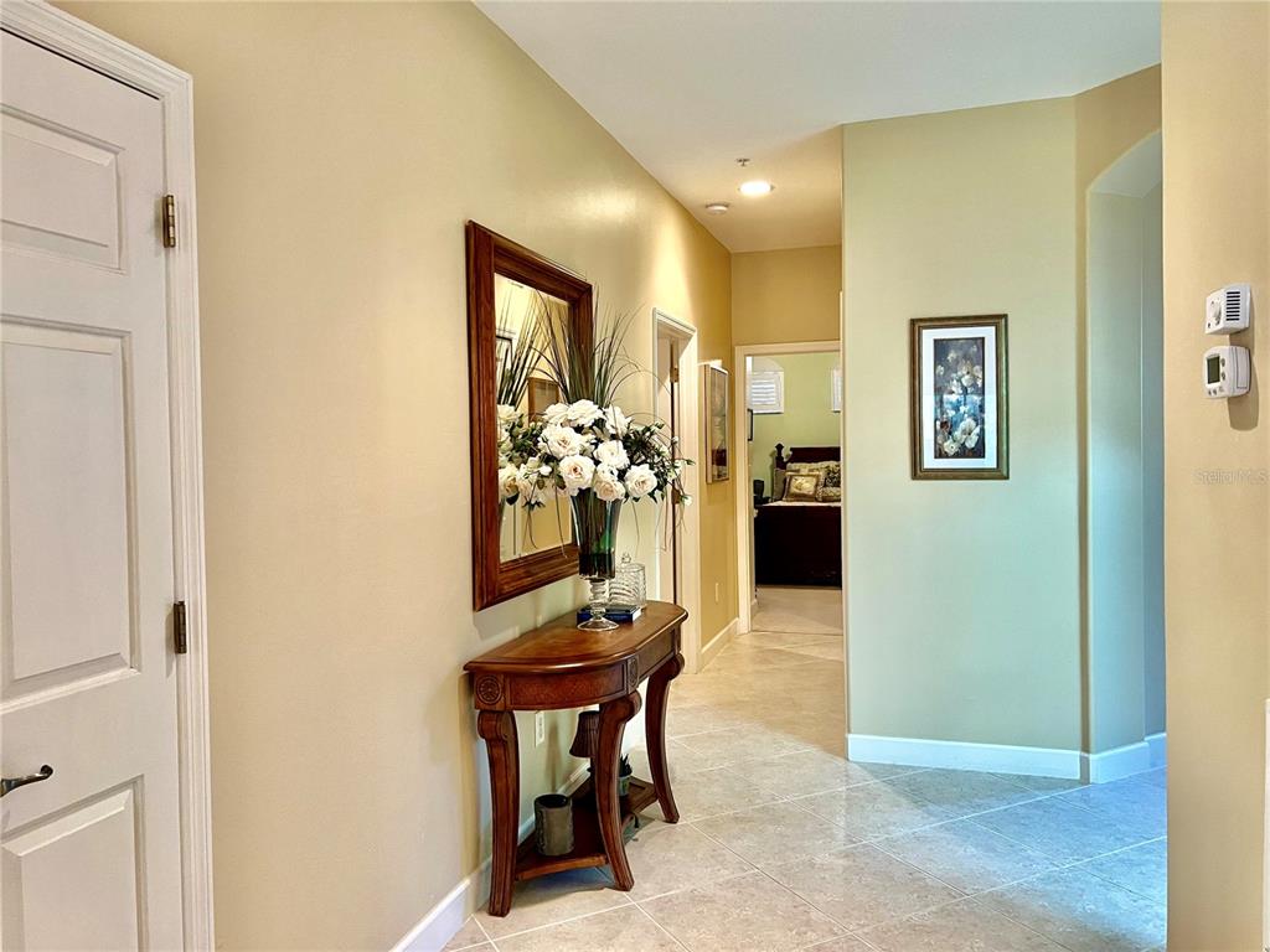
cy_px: 476
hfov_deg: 67.3
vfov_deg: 53.1
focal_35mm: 26
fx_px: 954
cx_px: 635
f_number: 1.5
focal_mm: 5.7
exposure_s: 1/60
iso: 160
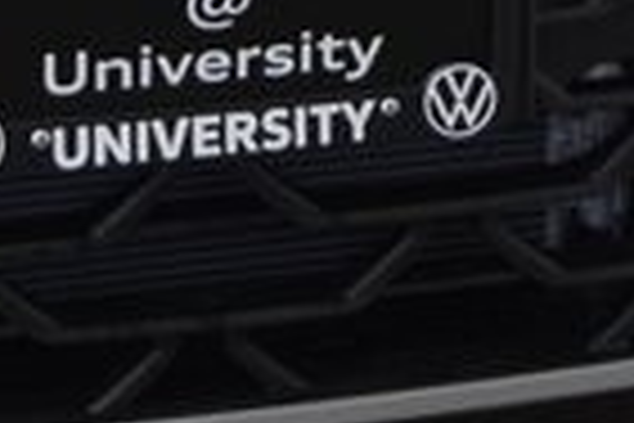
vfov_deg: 5.1
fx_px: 4596
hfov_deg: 7.9
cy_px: -666
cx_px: 281
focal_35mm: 261
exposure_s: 1/60
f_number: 4
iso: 720
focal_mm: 24
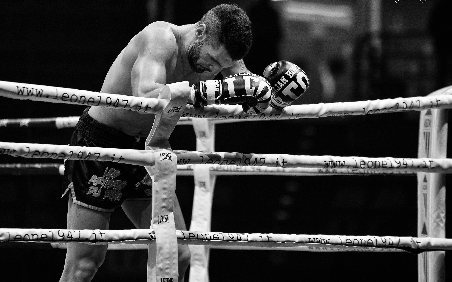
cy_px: 134
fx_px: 2525
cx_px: 227
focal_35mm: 205
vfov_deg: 6.4
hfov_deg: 10.2
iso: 800
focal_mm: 200
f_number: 2.8
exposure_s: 1/320
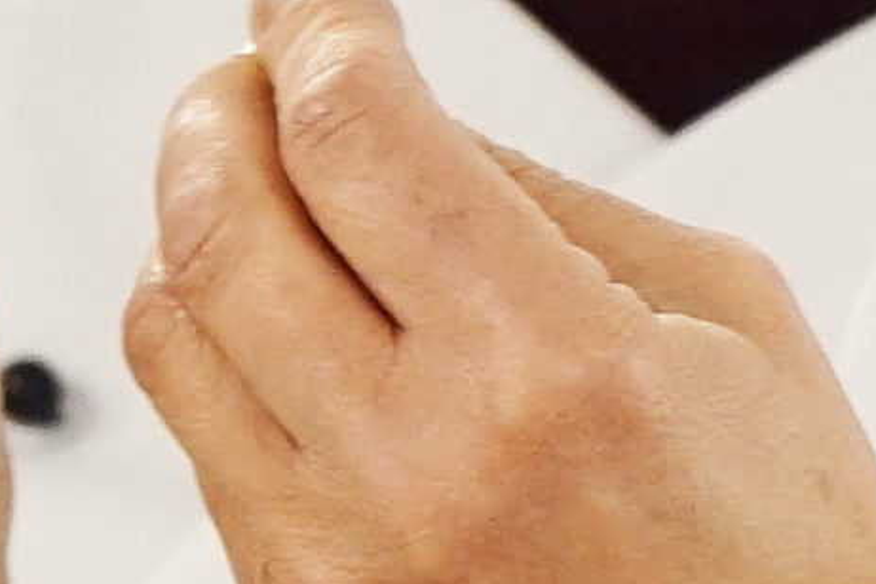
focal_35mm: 341
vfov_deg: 4.0
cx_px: 1393
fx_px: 8294
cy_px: -451
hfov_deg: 6.0
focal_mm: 51
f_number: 4.5
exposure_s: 1/60
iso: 1250
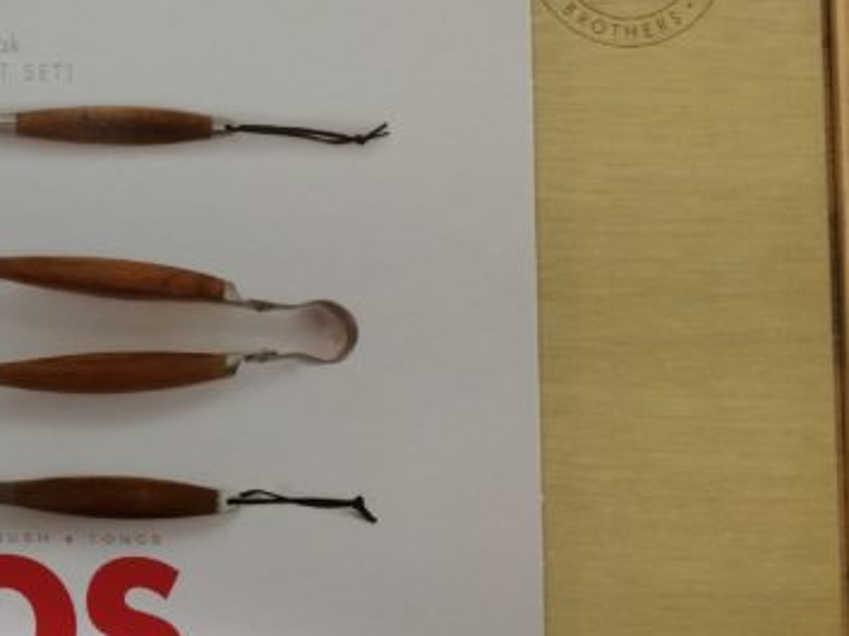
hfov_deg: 28.3
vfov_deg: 22.9
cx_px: -58
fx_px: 1544
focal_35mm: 63
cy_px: 106
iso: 100
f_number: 2.2
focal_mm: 4.15
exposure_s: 1/33
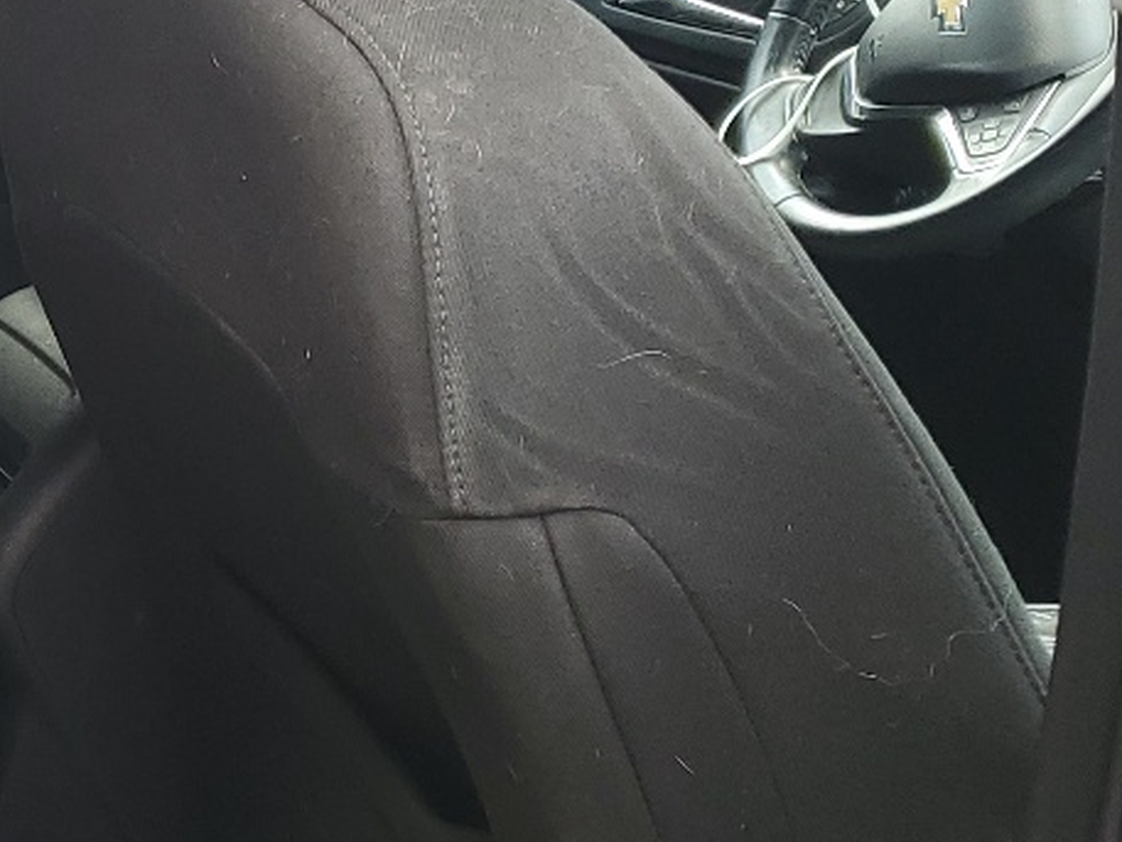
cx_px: -594
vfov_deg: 16.2
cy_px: 380
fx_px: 2950
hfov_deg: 18.8
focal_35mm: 91
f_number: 1.5
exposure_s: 1/123
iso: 50
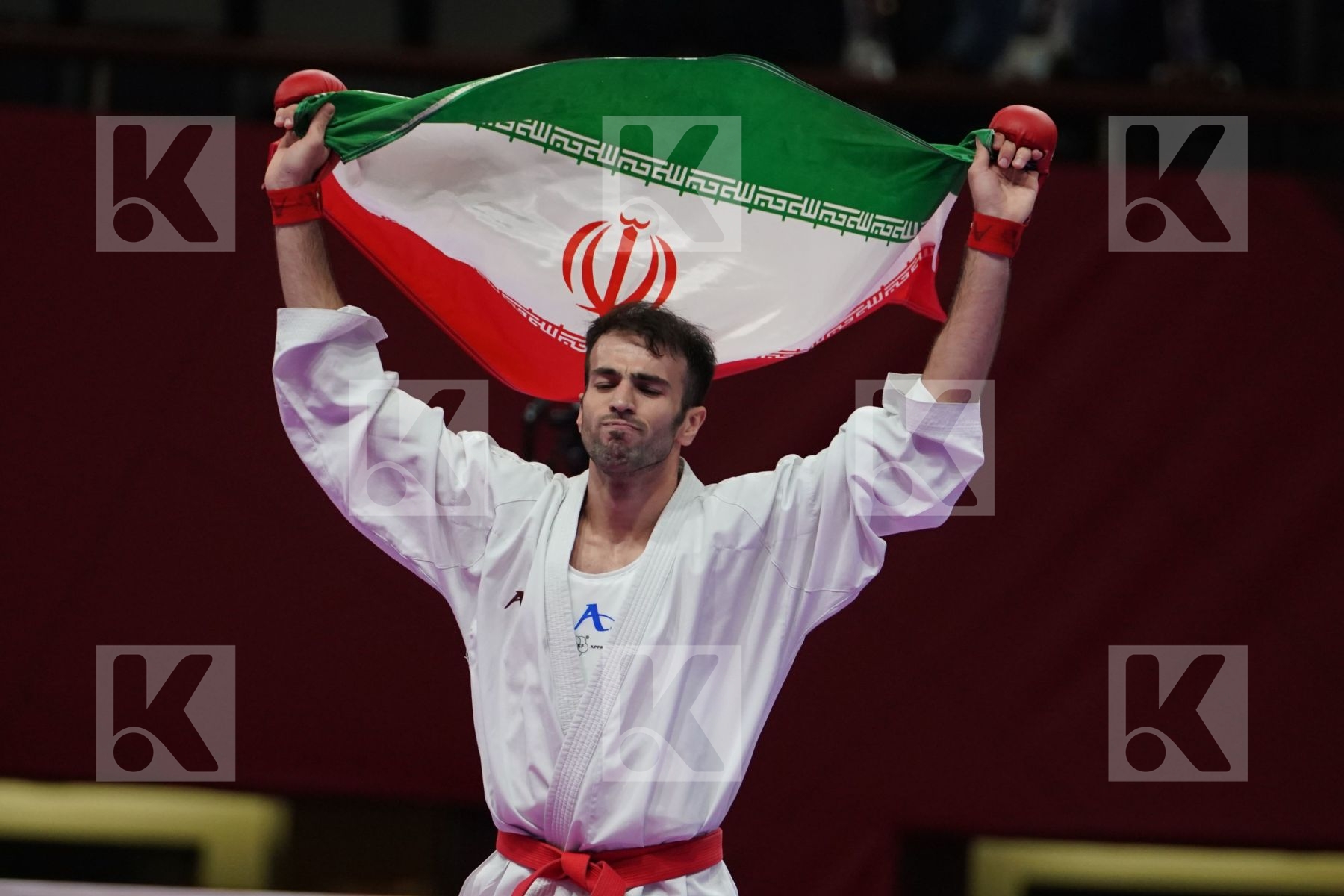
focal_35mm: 358
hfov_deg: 5.8
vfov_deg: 3.8
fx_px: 13364
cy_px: 448
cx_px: 672
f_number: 4
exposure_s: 1/1000
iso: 2500
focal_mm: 239
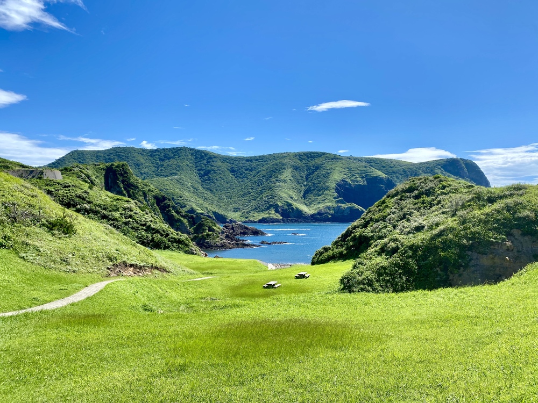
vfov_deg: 53.1
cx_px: 269
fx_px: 404
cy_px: 202
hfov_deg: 67.3
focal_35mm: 26
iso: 32
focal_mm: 4.25
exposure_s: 1/2513
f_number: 1.8
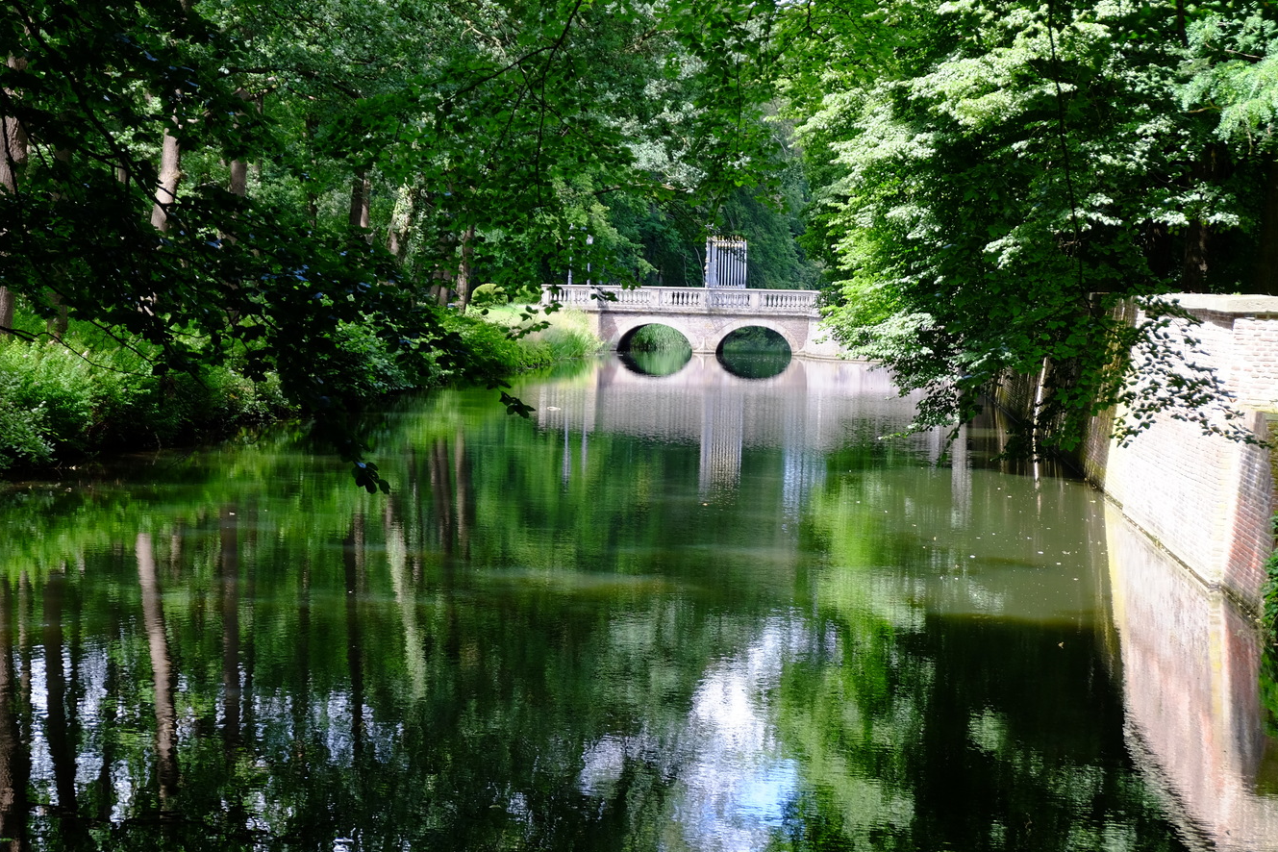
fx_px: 2804
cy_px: 418
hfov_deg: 25.7
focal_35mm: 79
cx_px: 624
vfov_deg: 17.3
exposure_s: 1/140
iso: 400
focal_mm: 50
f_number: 5.6
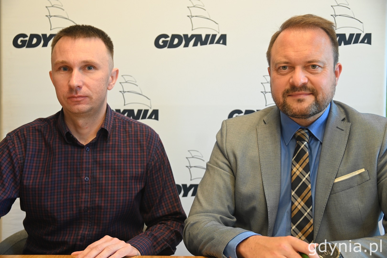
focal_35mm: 46
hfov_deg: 42.3
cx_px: 194
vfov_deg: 28.9
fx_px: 500
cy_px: 129
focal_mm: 31
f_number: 3.3
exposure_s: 1/50
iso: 450
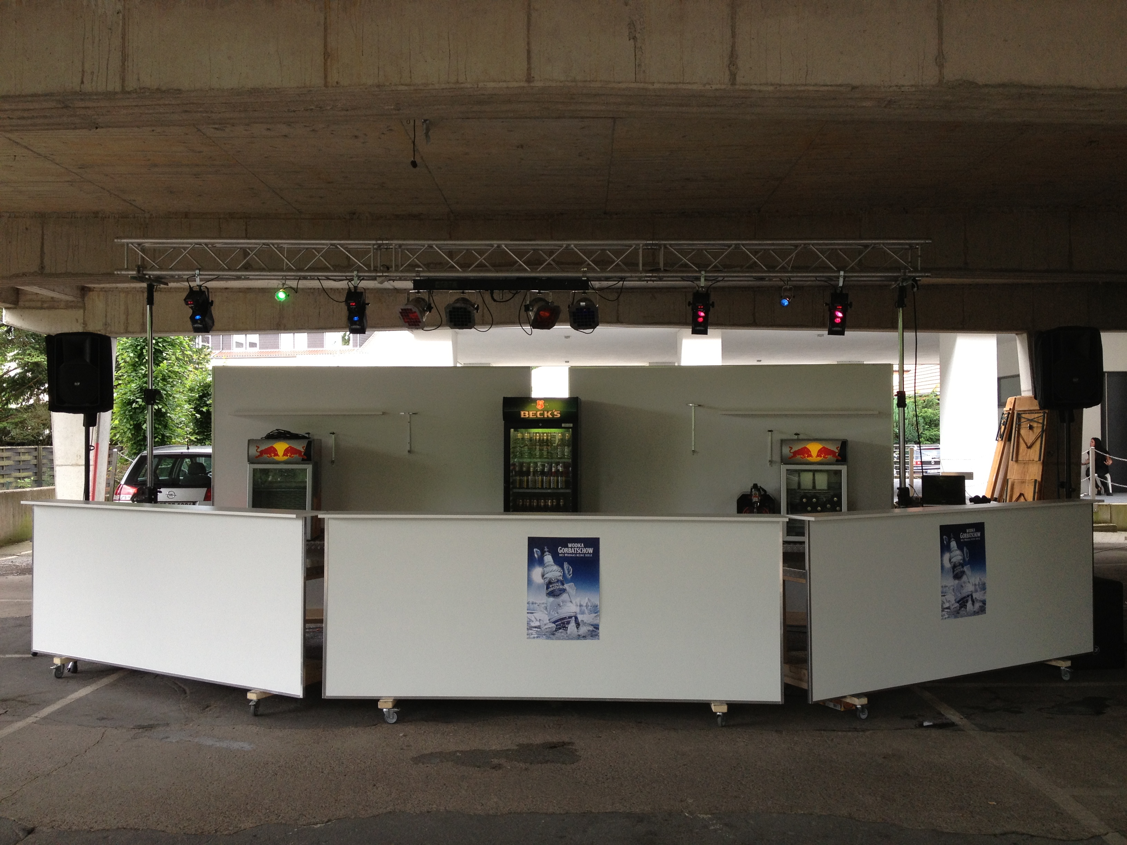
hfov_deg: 52.6
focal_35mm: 35
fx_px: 1140
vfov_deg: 40.7
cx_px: 564
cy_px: 422
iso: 80
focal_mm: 4.28
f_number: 2.4
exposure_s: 1/120
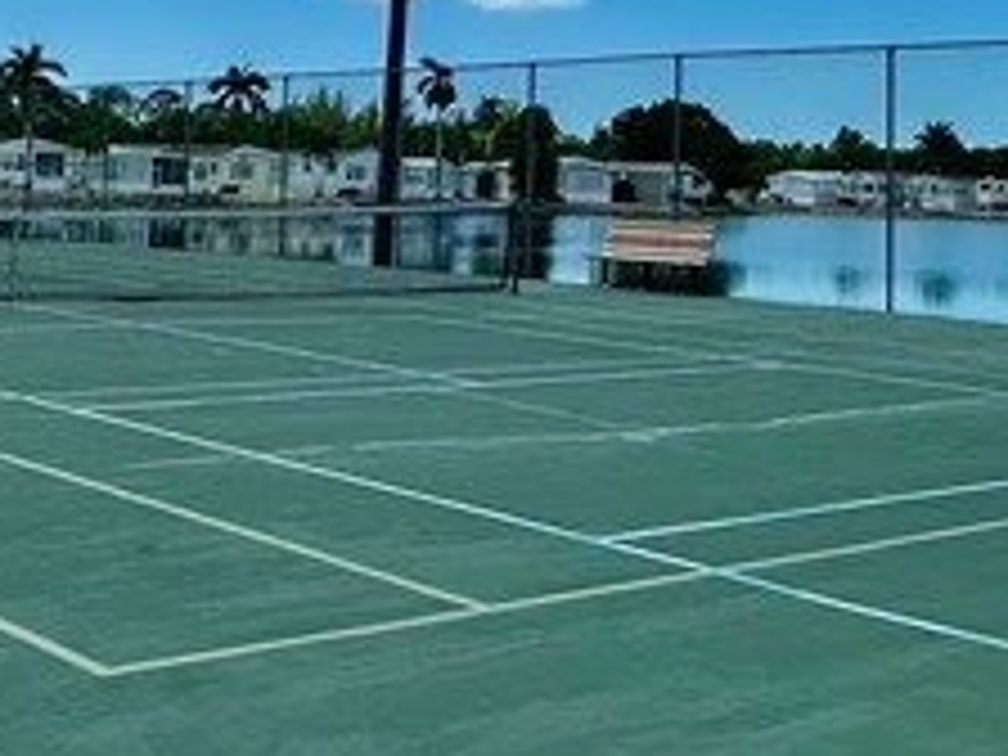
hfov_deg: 30.3
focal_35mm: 64
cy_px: 9
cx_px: 472
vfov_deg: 22.1
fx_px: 1864
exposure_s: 1/3731
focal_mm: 2.22
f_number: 2.2
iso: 50
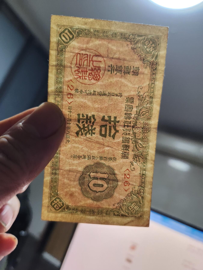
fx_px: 180
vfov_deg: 73.9
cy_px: 135
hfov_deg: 58.9
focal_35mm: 23
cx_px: 102
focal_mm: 5.4
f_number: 1.8
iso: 640
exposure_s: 1/100
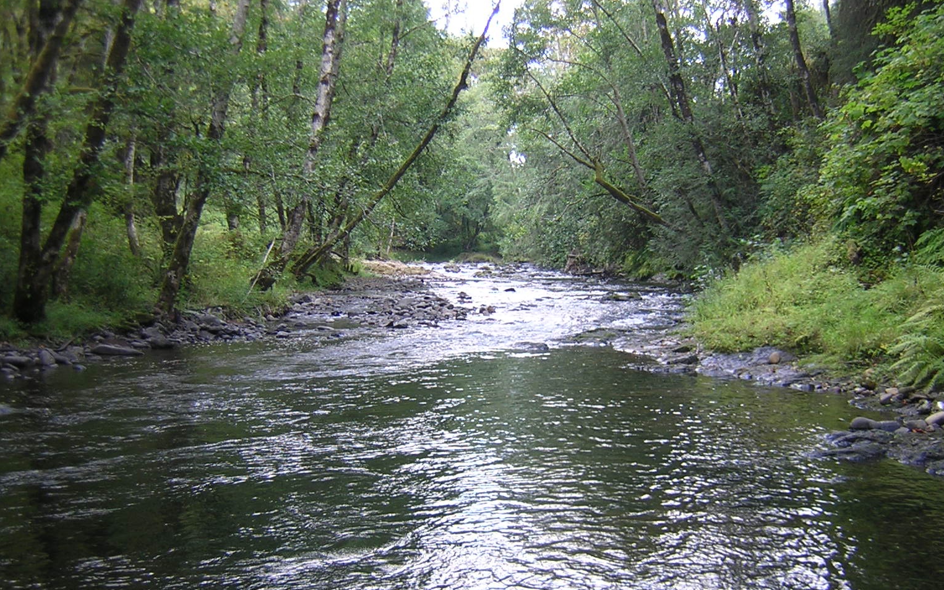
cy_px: 339
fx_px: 1029
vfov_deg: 31.9
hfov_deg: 49.3
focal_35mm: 40
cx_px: 494
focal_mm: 4.7
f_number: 2.6
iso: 100
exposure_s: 1/69.6
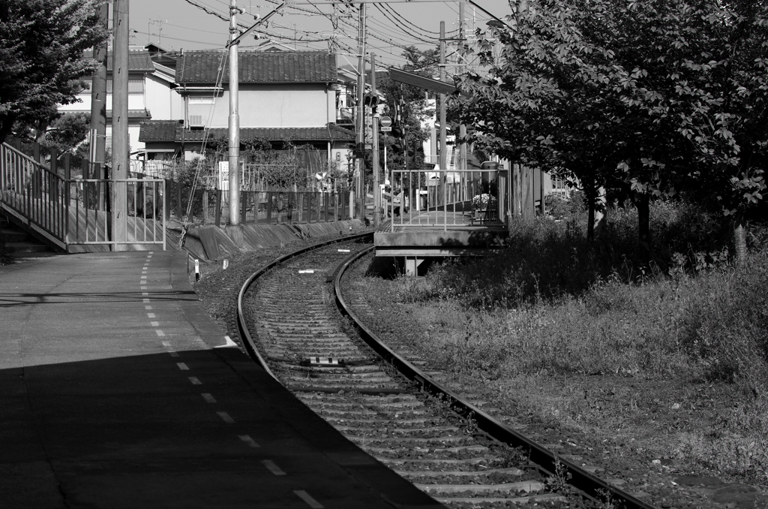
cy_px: 254
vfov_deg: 13.0
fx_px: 2235
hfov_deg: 19.5
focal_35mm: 105
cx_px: 384
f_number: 4.5
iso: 100
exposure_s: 1/1000
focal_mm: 70
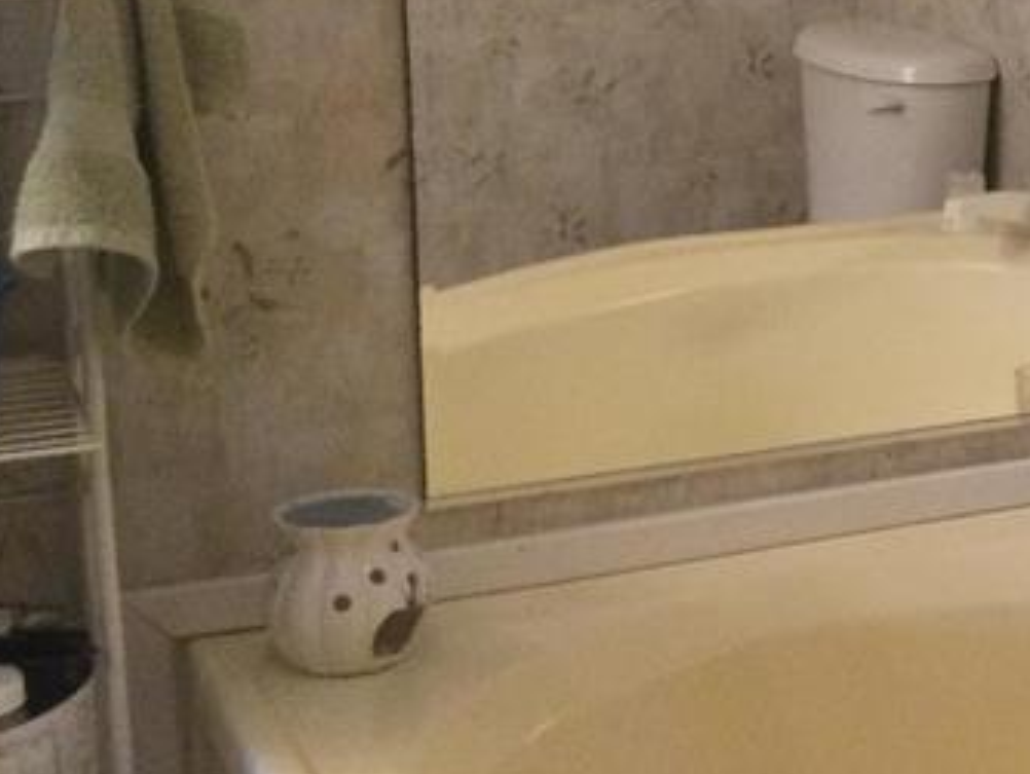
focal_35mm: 95
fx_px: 2829
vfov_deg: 15.4
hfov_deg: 18.7
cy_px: 59
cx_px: 1459
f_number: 2.4
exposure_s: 1/33
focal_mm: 3.3
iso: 160
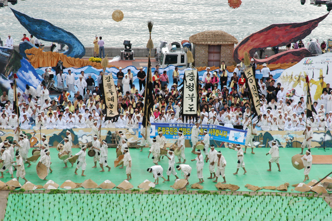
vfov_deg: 13.0
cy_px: 110
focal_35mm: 105
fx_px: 967
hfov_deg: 19.5
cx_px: 166
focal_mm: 70
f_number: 10
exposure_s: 1/350
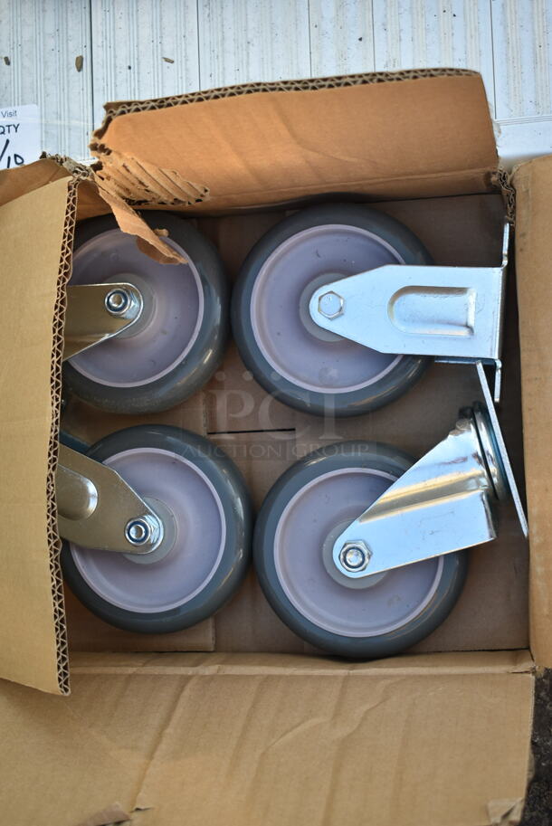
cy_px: 413
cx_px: 276
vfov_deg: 37.8
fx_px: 1206
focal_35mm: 52
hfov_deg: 25.8
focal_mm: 35
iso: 200
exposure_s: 1/125
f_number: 4.5
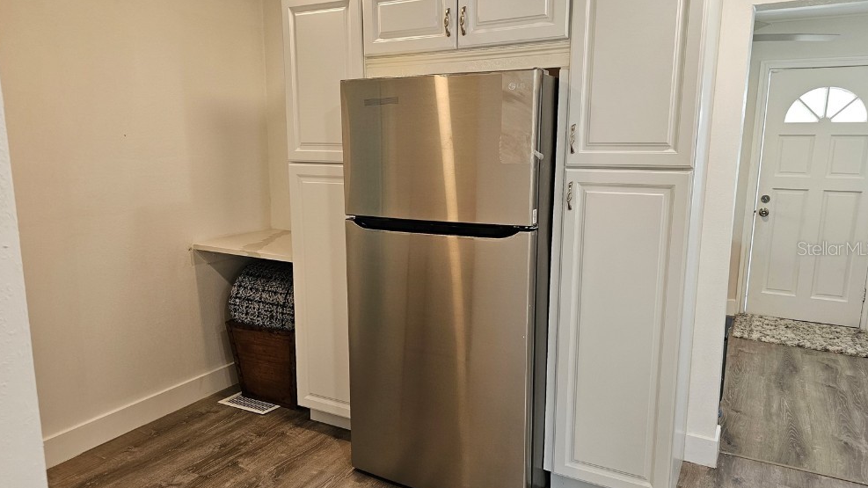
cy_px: 248
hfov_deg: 71.9
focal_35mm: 26
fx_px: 598
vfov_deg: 44.4
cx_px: 430
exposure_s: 1/120
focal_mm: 6.3
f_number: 1.7
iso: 200
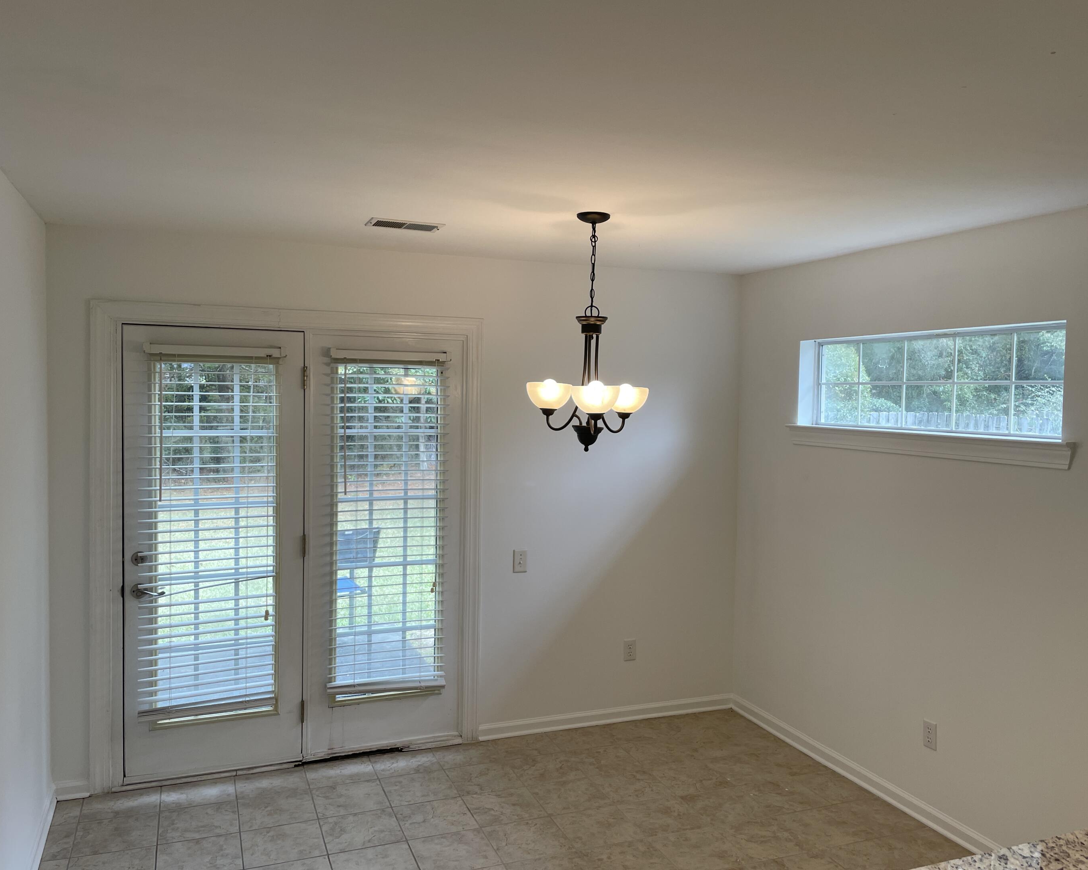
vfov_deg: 51.5
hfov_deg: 62.2
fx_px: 902
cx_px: 560
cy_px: 437
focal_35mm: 28
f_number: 1.6
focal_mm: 4.2
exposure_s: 1/120
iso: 40
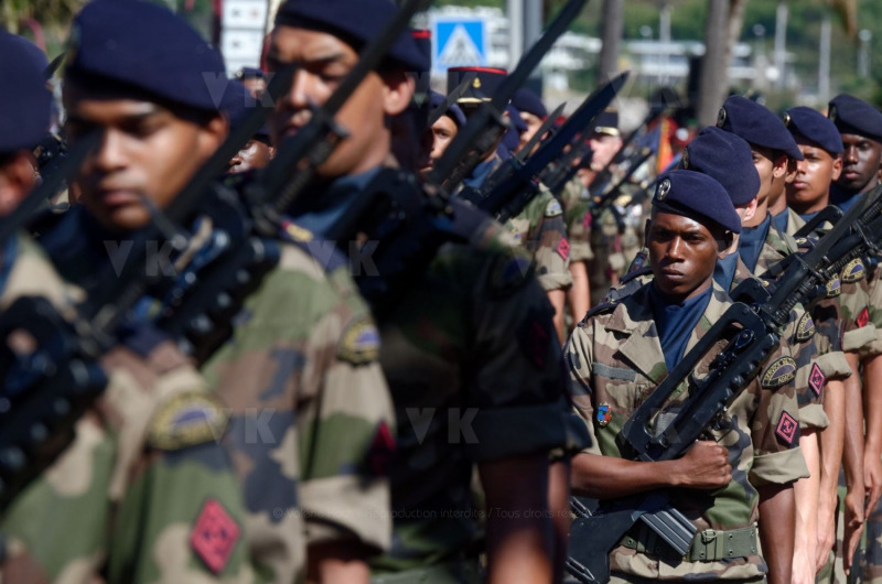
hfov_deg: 6.9
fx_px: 7335
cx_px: 441
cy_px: 292
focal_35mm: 300
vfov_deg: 4.6
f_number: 8
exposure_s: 1/1250
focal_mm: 200
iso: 200
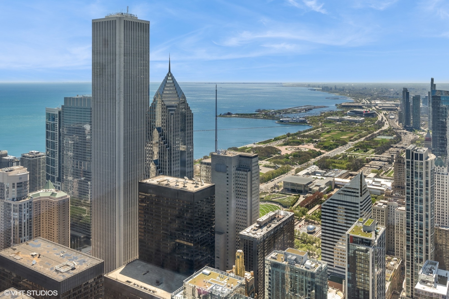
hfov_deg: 61.9
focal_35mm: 30
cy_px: 150
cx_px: 224
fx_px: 374
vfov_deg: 43.6
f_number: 9.5
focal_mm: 30
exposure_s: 1/180
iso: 200
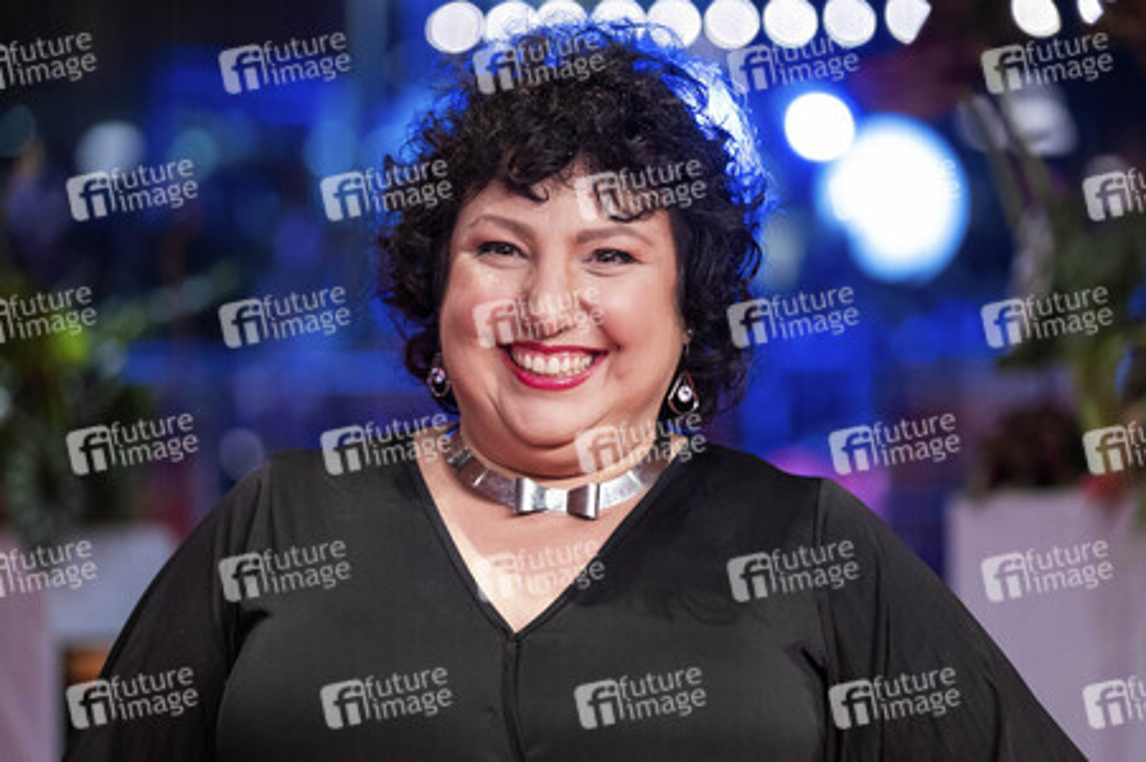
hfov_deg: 12.4
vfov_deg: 8.3
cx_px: 573
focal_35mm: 166
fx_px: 5280
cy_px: 381
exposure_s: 1/110
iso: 2500
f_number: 2.8
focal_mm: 110.6
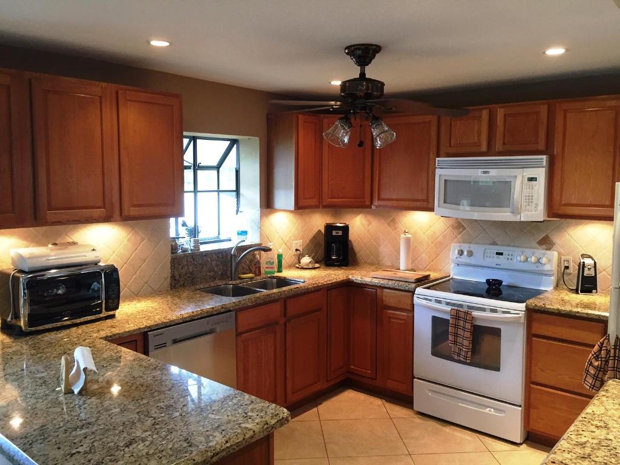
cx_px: 310
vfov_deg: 48.2
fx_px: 519
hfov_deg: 61.7
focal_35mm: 29
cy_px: 232
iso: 100
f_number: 2.2
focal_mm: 4.15
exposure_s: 1/30
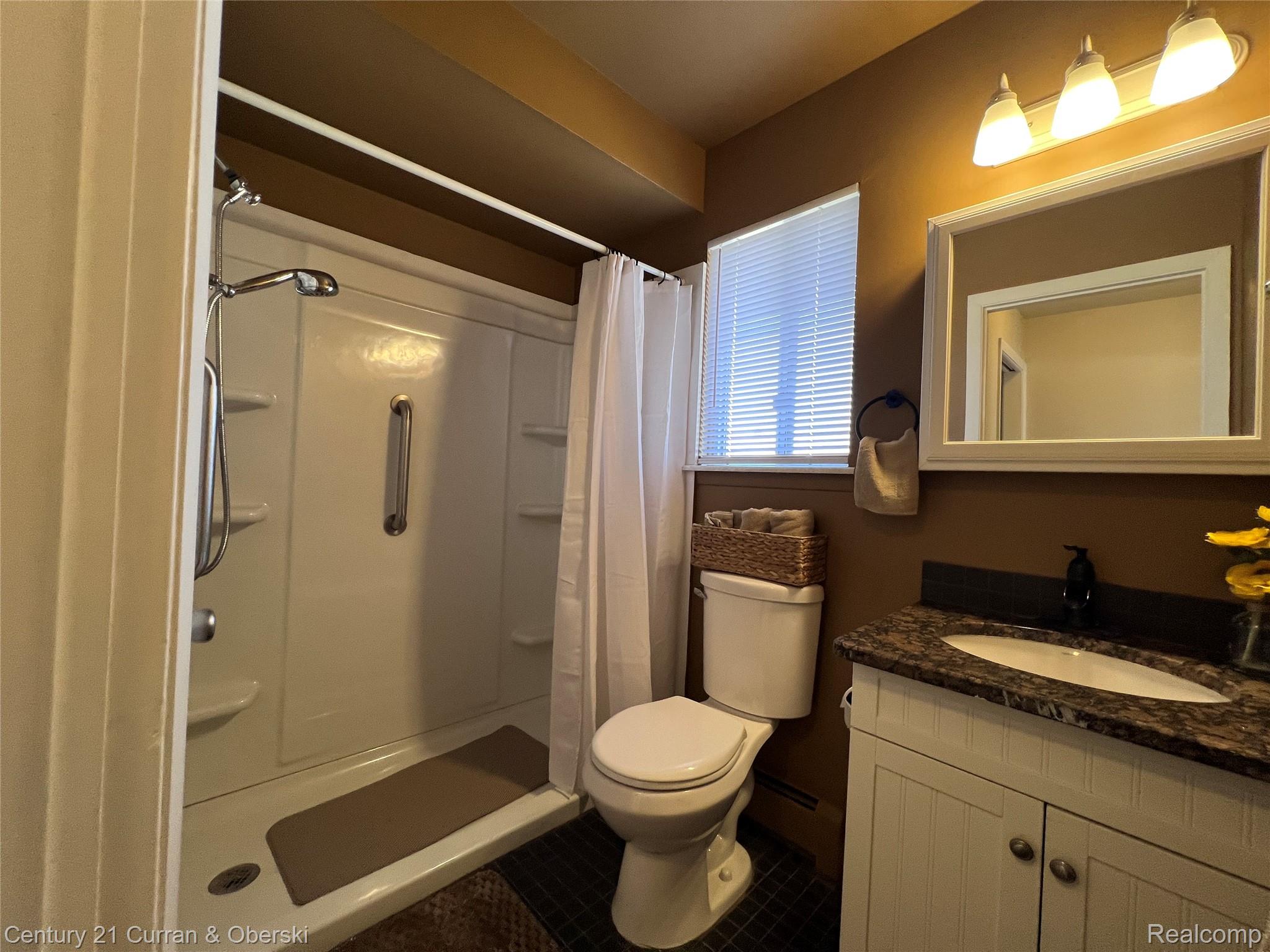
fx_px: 477
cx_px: 635
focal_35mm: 13
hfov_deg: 106.2
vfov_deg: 89.9
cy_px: 476
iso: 160
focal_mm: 1.57
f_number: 1.8
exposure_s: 1/120
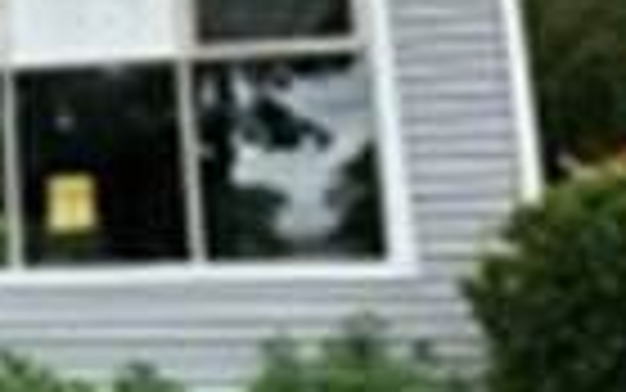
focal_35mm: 64
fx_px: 1092
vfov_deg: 20.3
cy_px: 194
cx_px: -266
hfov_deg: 25.6
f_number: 2.2
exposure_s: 1/955
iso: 50
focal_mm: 2.22
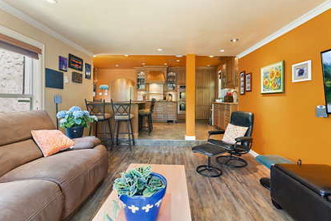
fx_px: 156
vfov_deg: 70.5
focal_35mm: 17
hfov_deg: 93.3
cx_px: 167
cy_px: 106
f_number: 7.1
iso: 320
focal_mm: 16
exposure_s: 1/1.25
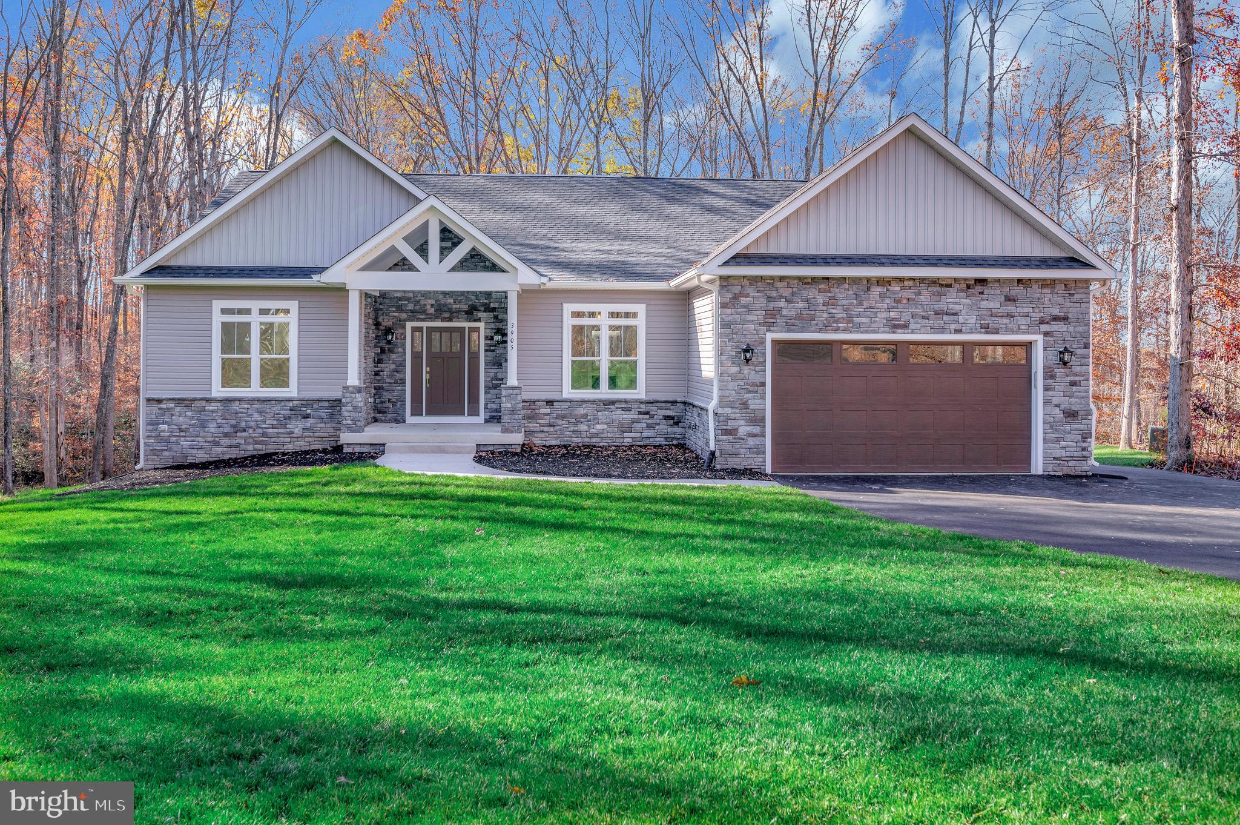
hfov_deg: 62.0
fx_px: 1032
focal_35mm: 30
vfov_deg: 43.5
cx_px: 620
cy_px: 412
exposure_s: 1/250
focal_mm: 30
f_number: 5.6
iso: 200
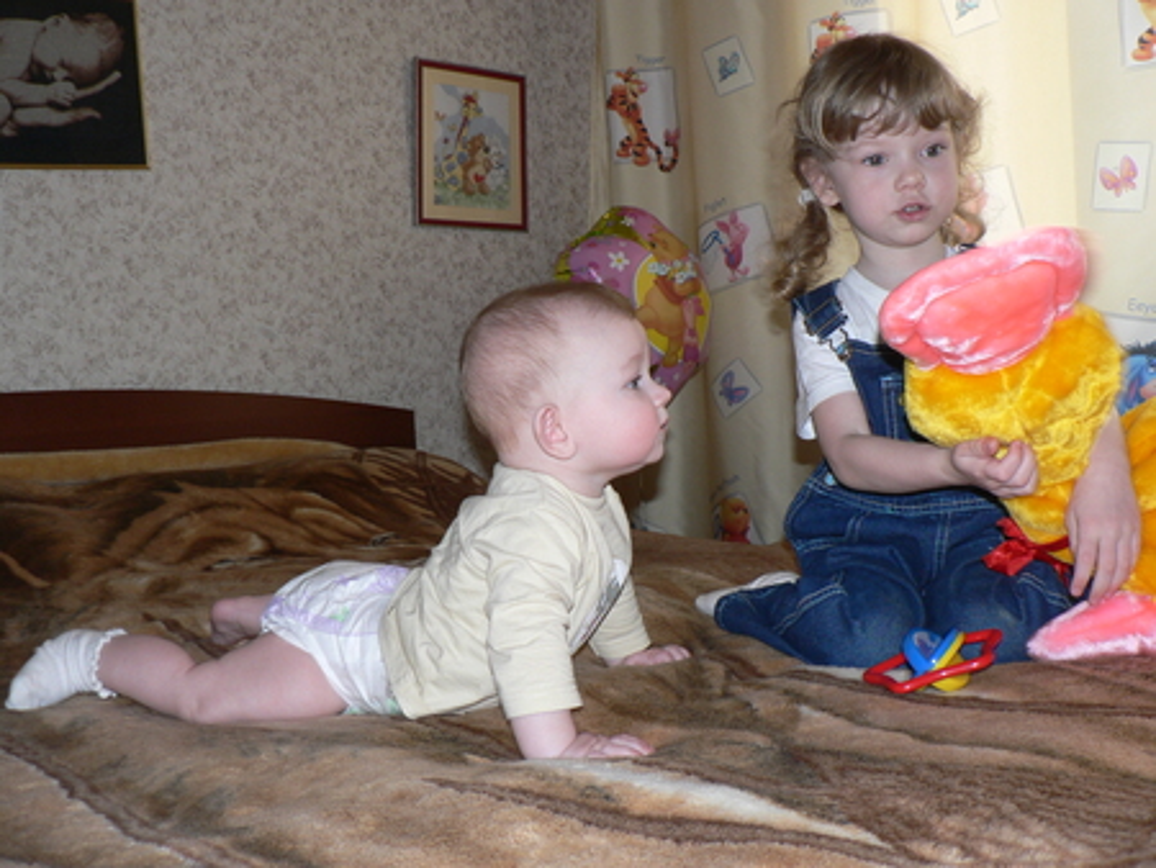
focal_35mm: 36
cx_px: 578
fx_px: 1203
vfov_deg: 39.7
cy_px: 434
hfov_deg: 51.3
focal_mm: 6
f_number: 2.8
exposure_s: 1/60
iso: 100
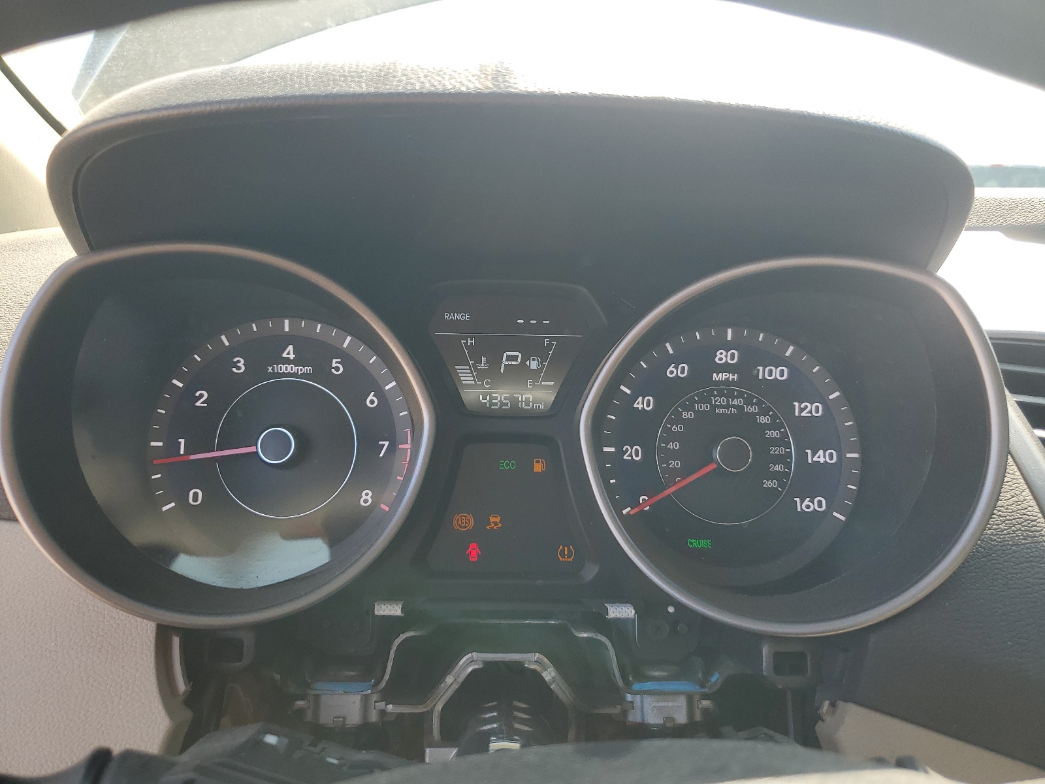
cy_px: 392
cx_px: 522
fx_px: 785
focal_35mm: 26
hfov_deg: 67.3
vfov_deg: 53.1
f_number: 1.5
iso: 50
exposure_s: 1/333
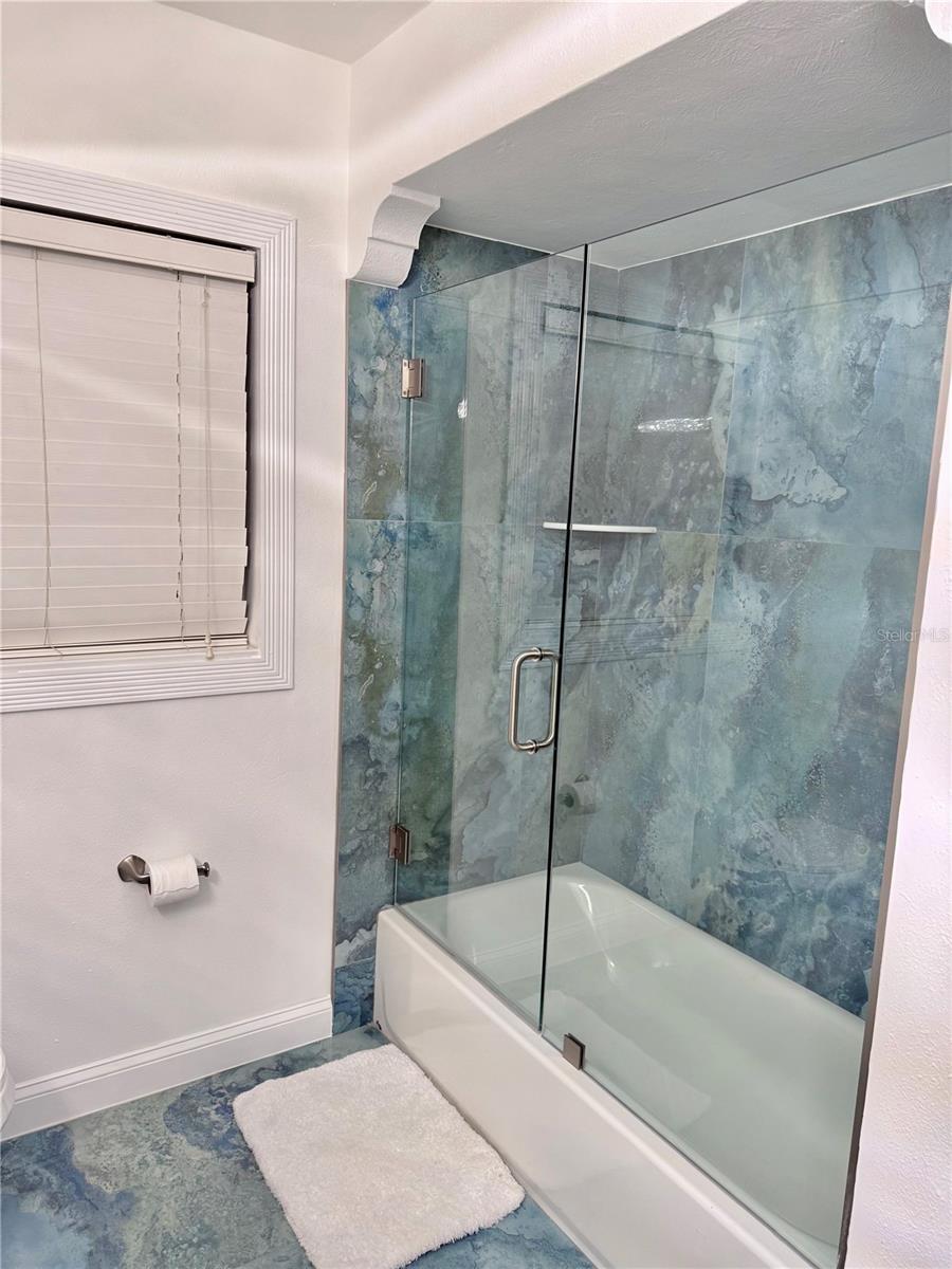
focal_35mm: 24
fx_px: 880
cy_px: 634
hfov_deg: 56.8
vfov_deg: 71.6
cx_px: 476
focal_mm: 6.76
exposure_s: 1/60
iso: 125
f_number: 1.78
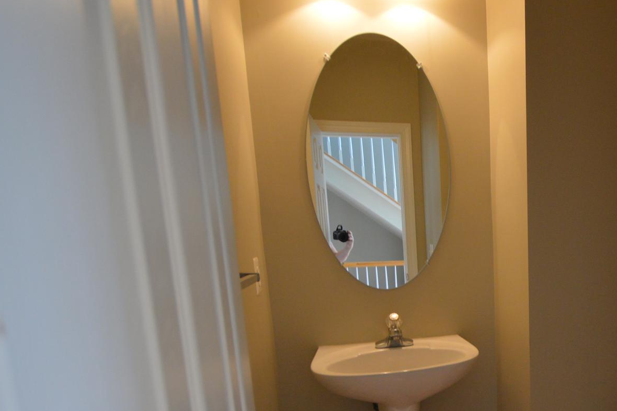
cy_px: 310
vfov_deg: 47.6
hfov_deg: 64.2
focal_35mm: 26
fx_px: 446
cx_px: 481
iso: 800
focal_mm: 10
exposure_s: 1/60
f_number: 4
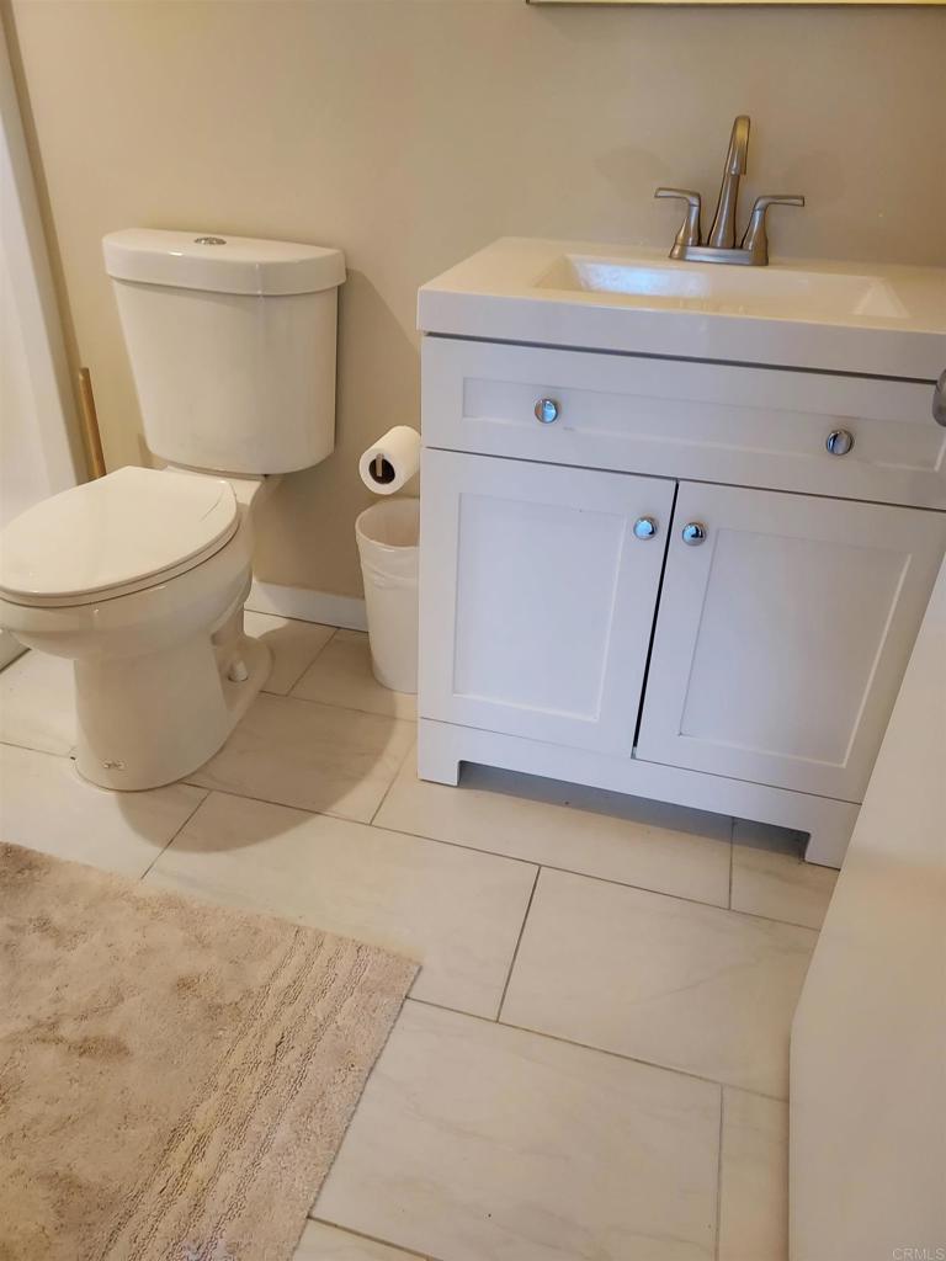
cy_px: 630
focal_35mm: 24
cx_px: 473
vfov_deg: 71.6
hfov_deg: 56.8
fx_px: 875
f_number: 1.8
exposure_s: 1/60
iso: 200
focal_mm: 4.6
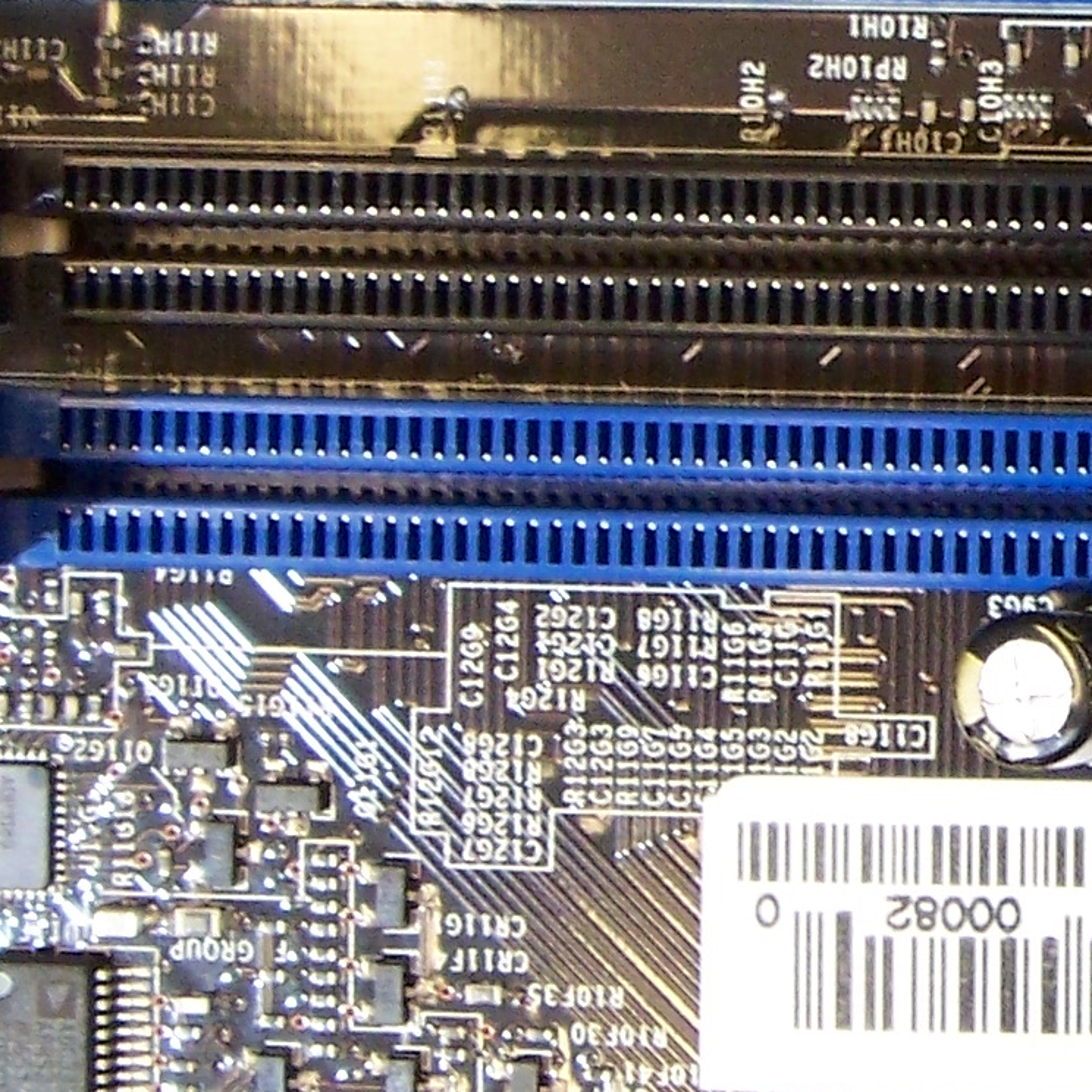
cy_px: 85
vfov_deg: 13.5
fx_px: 4568
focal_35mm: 128
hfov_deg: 13.0
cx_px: 1556
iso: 200
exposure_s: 1/25
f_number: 3.9
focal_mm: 6.3
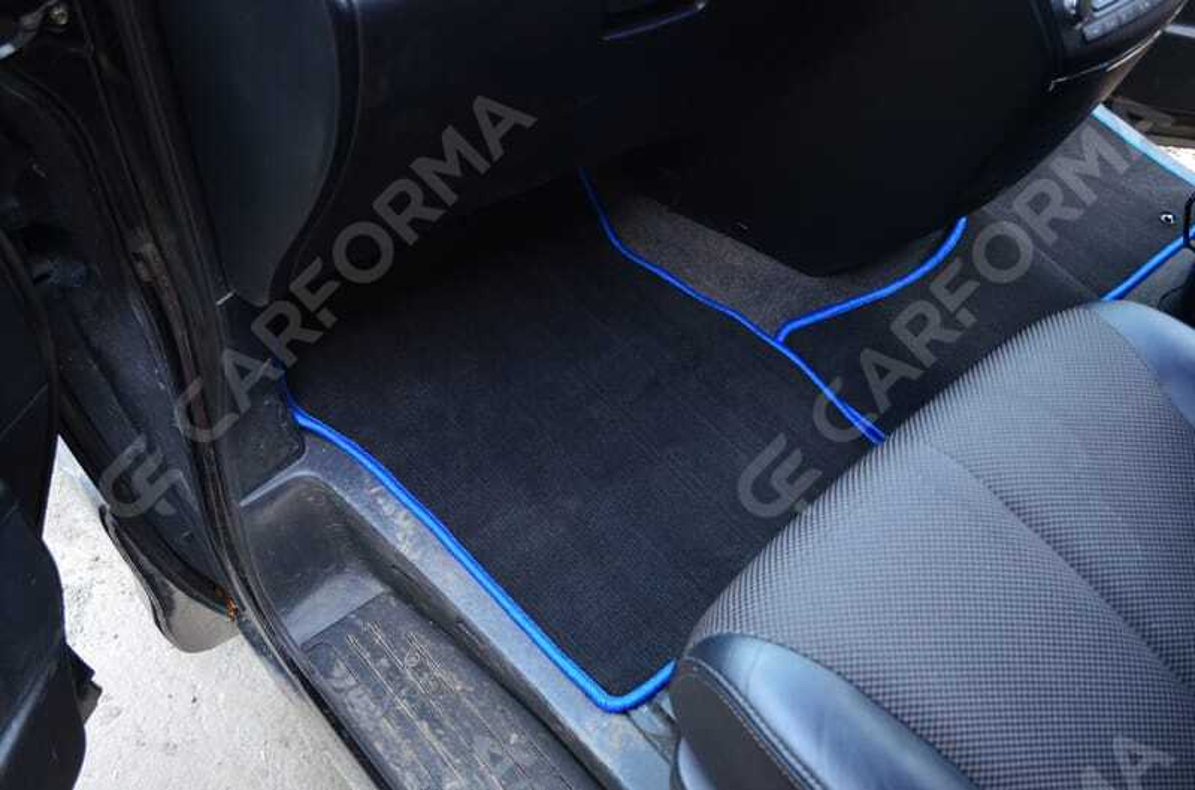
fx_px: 993
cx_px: 598
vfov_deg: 43.4
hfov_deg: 62.1
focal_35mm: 30
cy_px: 395
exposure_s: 1/30
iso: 1600
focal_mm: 20
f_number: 3.8
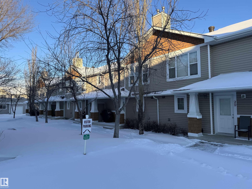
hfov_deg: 71.6
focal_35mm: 24
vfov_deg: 56.8
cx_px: 126
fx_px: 175
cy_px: 94
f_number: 1.78
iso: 80
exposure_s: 1/1524
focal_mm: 6.76
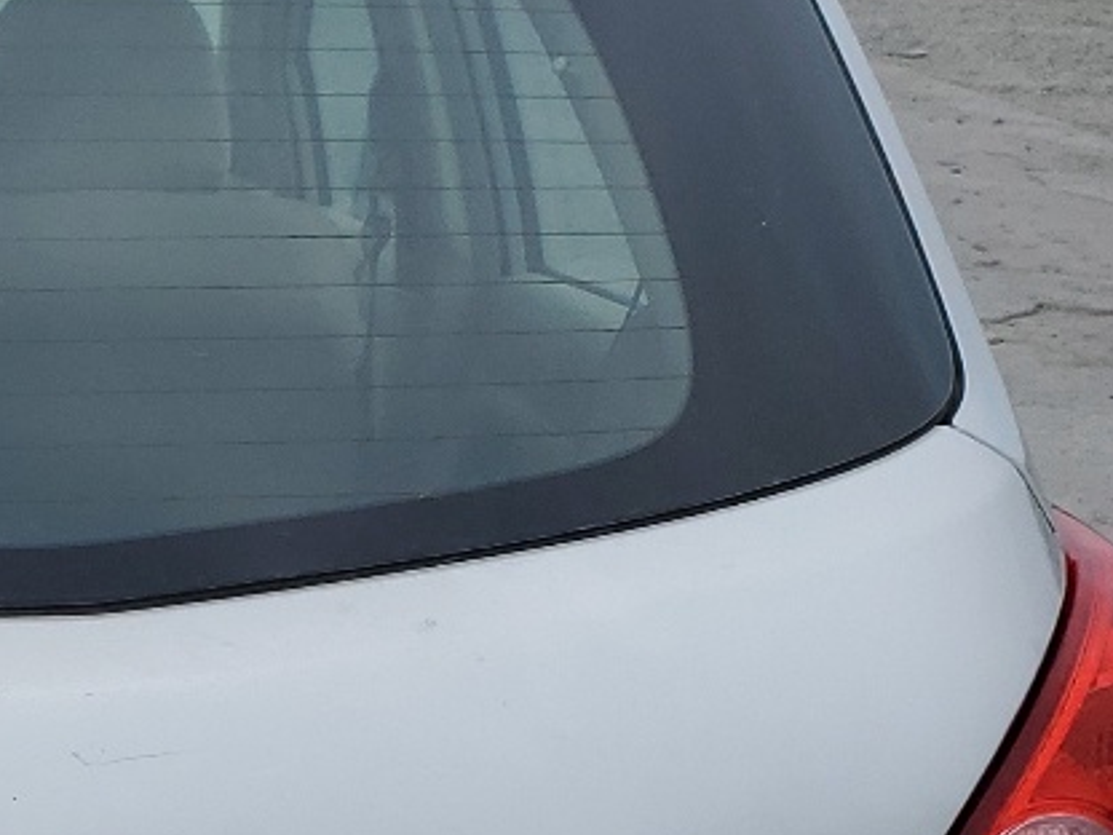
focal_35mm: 100
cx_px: -286
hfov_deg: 18.4
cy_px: 934
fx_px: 3215
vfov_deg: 14.4
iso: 50
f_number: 1.5
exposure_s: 1/1667
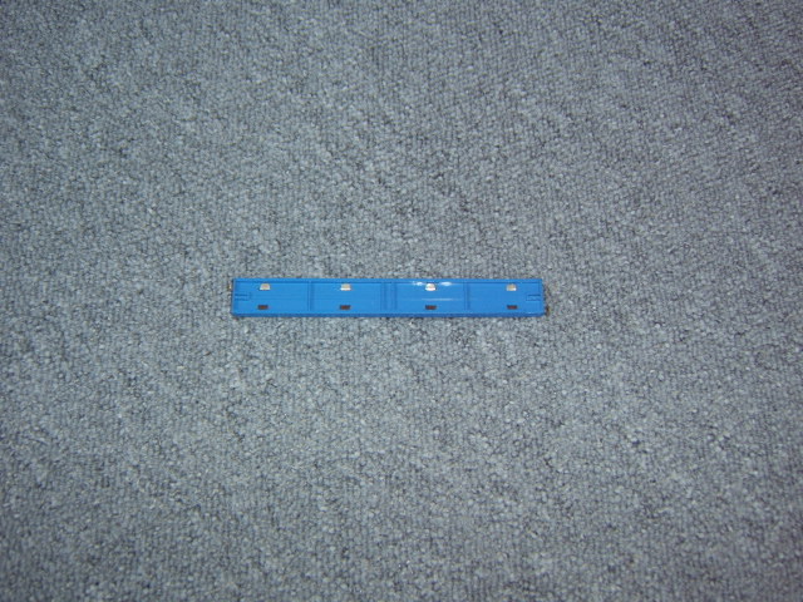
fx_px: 719
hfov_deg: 58.4
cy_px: 301
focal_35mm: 31
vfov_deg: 45.4
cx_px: 402
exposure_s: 1/30
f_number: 2.7
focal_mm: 8.13
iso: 141
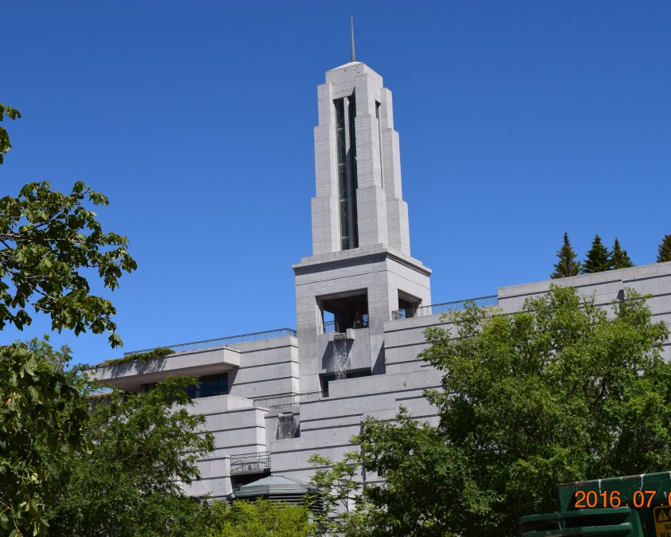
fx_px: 1291
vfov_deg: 23.5
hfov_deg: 29.1
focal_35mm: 65
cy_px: 268
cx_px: 360
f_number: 11
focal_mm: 38
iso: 280
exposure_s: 1/500
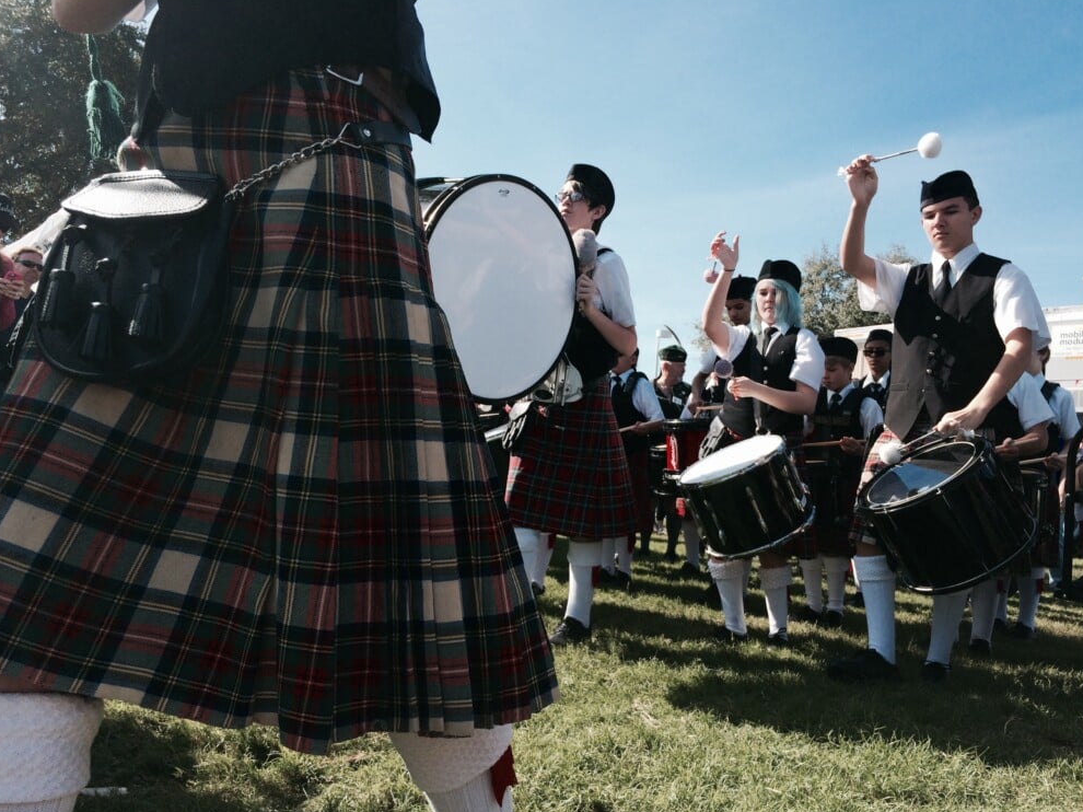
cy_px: 414
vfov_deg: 46.8
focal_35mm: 30
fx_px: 938
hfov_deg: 60.0
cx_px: 550
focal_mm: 4.15
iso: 32
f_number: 2.2
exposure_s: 1/1244
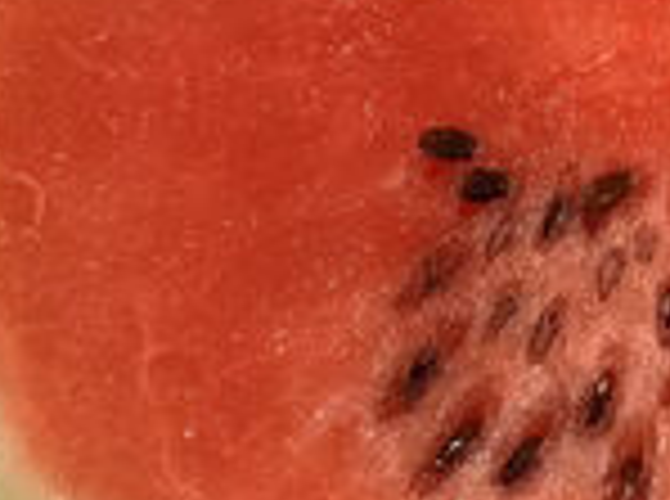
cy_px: 212
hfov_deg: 25.5
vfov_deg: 20.9
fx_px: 1352
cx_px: 760
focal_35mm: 70
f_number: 1.5
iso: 100
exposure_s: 1/60
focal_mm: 5.7
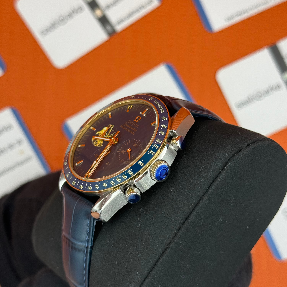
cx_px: 143
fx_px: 535
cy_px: 147
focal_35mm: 57
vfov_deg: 30.0
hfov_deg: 30.0
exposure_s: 1/156
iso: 80
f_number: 1.78
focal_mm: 6.76
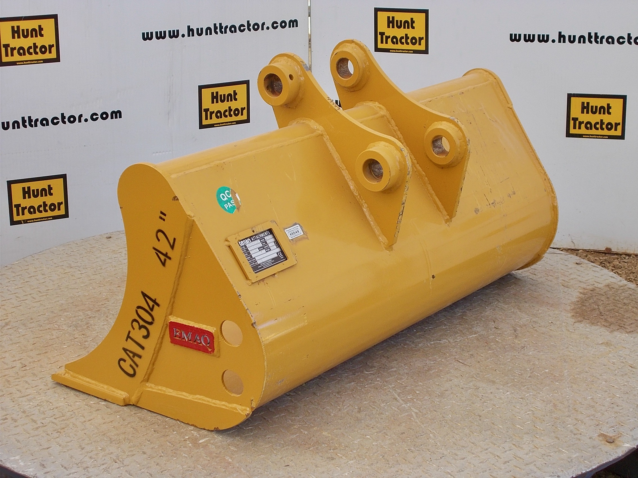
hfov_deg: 29.4
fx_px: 1216
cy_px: 239
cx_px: 319
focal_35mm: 66
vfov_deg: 22.3
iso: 125
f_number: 5.3
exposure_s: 1/60
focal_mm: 11.8
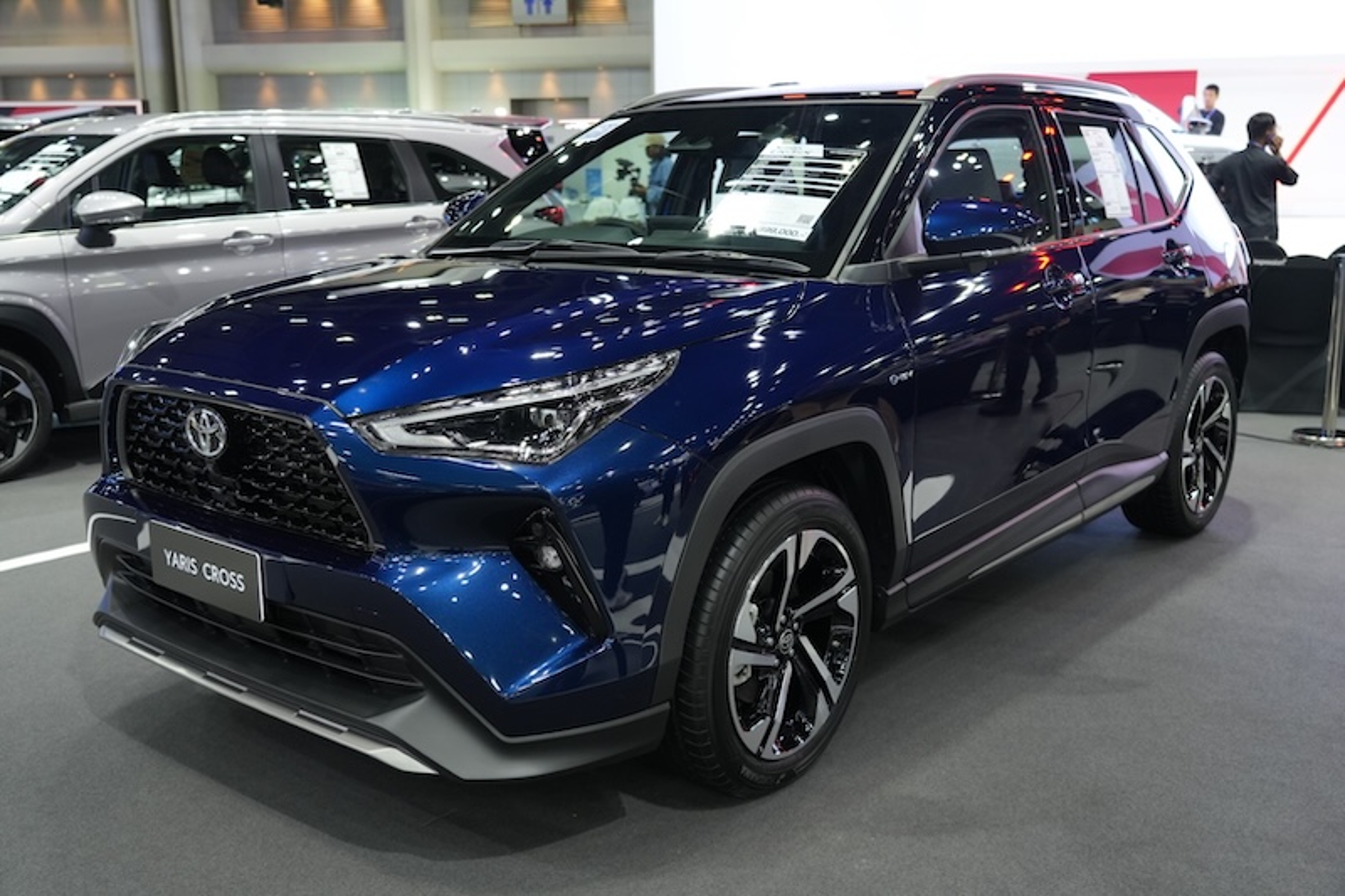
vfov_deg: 38.9
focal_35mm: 34
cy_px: 448
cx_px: 672
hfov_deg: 55.8
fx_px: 1270
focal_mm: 34
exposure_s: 1/160
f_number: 4
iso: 1250
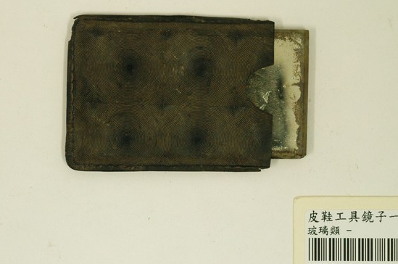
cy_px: 129
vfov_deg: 13.0
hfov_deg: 19.5
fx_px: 1159
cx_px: 193
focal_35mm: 105
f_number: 8
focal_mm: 60
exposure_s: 1/25
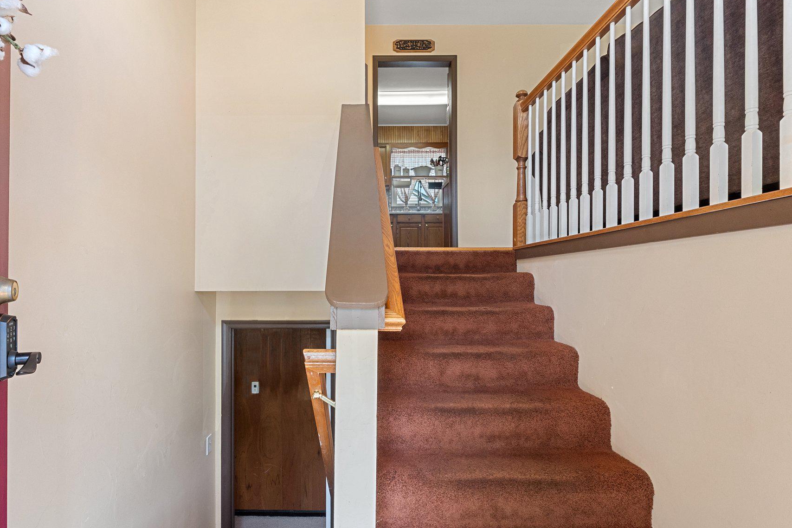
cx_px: 357
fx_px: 396
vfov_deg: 67.3
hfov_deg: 89.7
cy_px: 280
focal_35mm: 18
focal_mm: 10
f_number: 8
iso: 640
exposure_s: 1/10
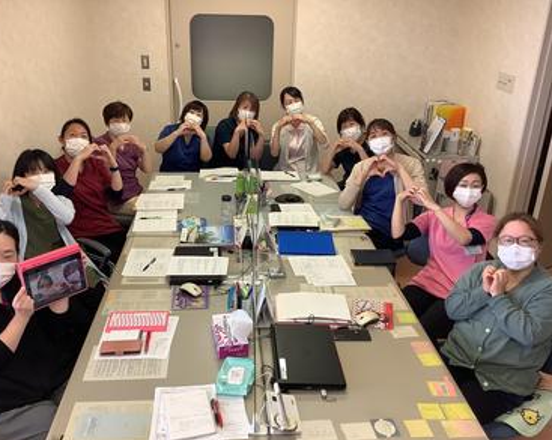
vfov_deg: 44.5
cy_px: 224
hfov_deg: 54.2
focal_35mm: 33
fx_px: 539
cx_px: 254
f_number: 2.4
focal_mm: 3.3
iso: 80
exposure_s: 1/60
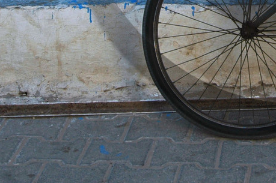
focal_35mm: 131
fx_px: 1001
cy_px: -116
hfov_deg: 15.3
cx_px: 302
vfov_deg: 10.0
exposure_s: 1/100
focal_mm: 25
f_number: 8
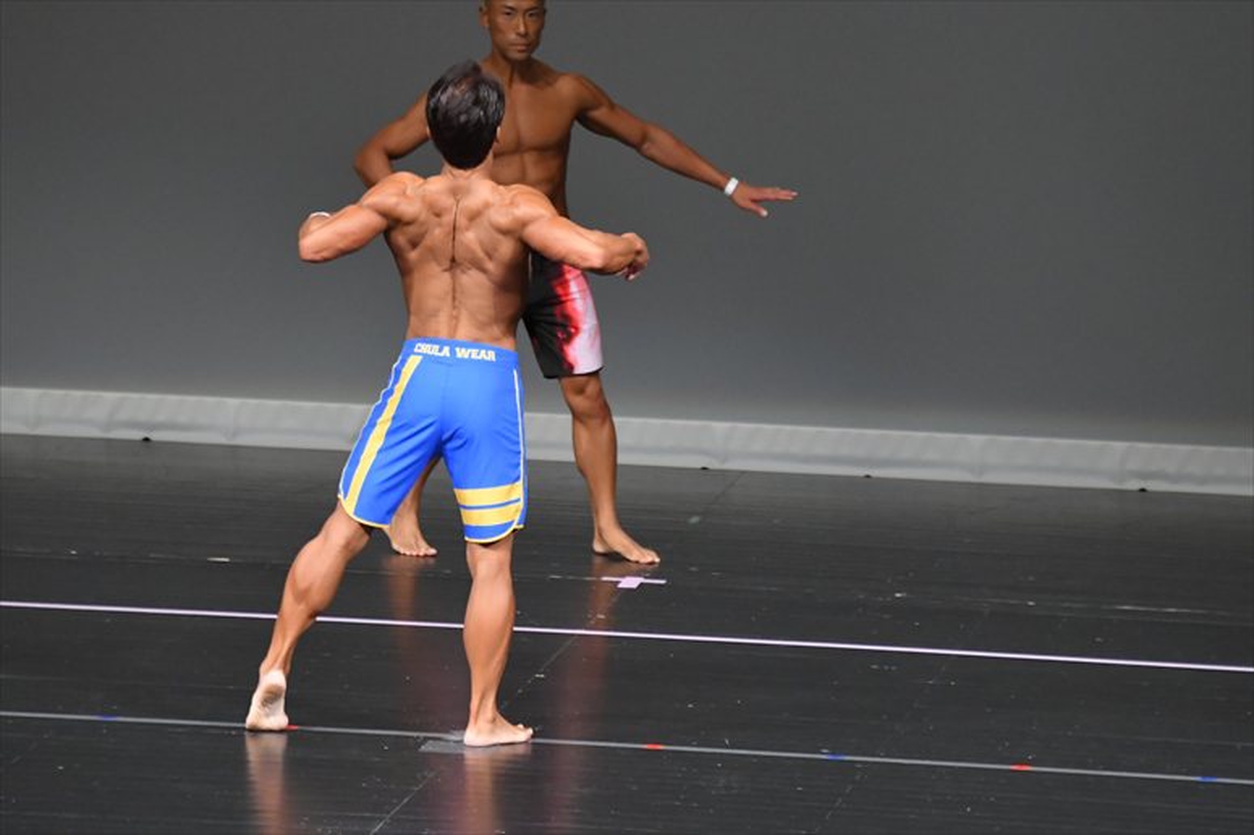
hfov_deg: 6.0
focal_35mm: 345
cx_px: 627
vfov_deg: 4.0
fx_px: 12012
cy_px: 418
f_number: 5.6
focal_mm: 230
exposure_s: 1/400
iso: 5000
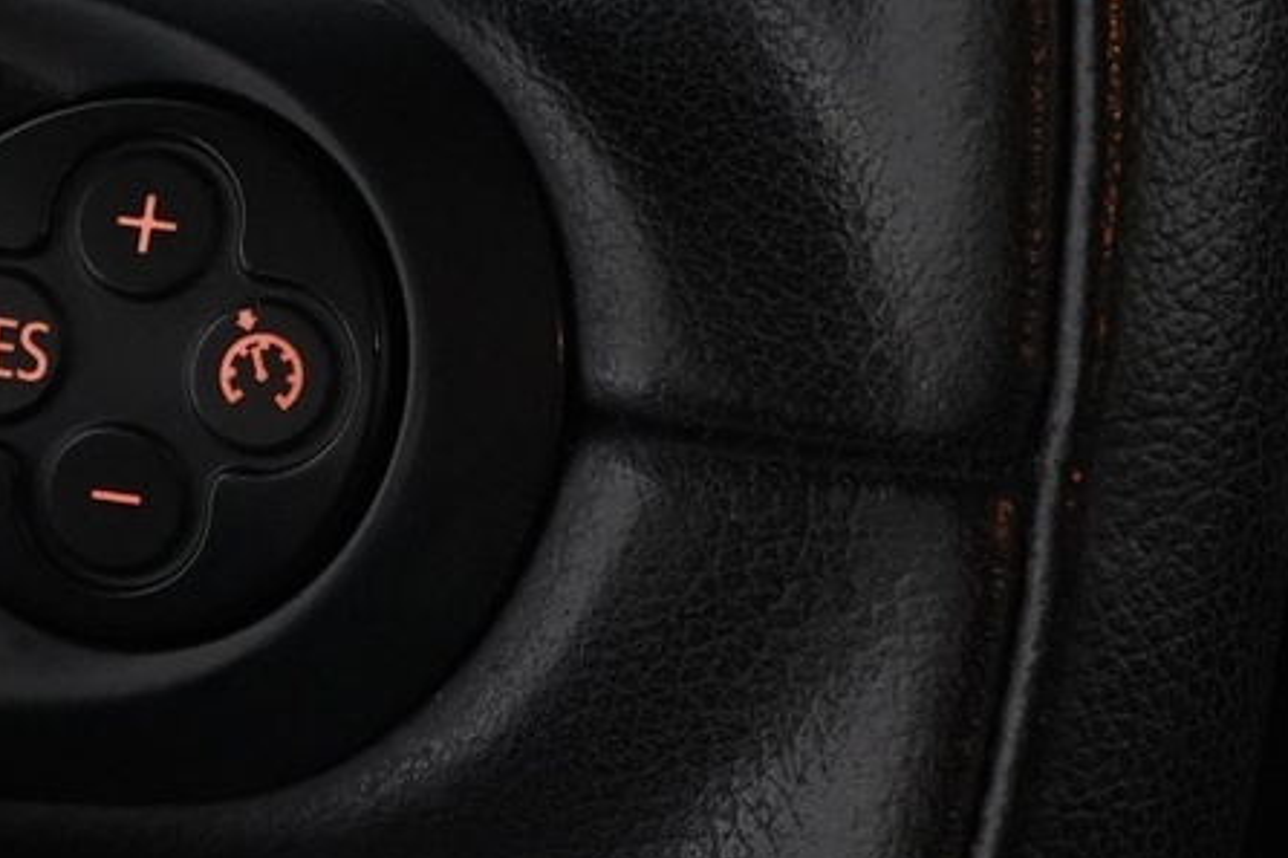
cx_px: 274
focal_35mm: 218
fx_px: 7796
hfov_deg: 9.4
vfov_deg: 6.3
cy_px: 240
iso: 4000
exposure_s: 1/60
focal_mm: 60
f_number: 5
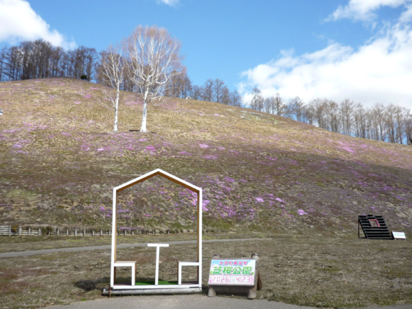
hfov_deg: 55.4
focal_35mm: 33
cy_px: 154
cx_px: 206
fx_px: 393
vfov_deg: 42.9
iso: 100
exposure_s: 1/800
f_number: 2.8
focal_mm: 5.5
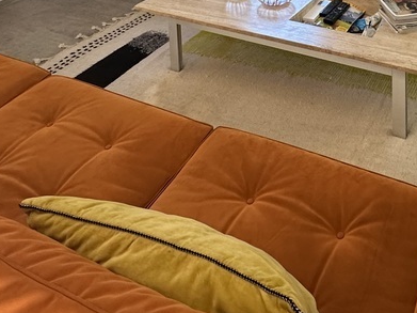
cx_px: 318
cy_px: -160
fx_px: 518
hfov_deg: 42.4
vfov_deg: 25.2
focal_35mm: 43
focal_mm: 2.22
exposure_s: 1/99
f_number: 2.2
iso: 160
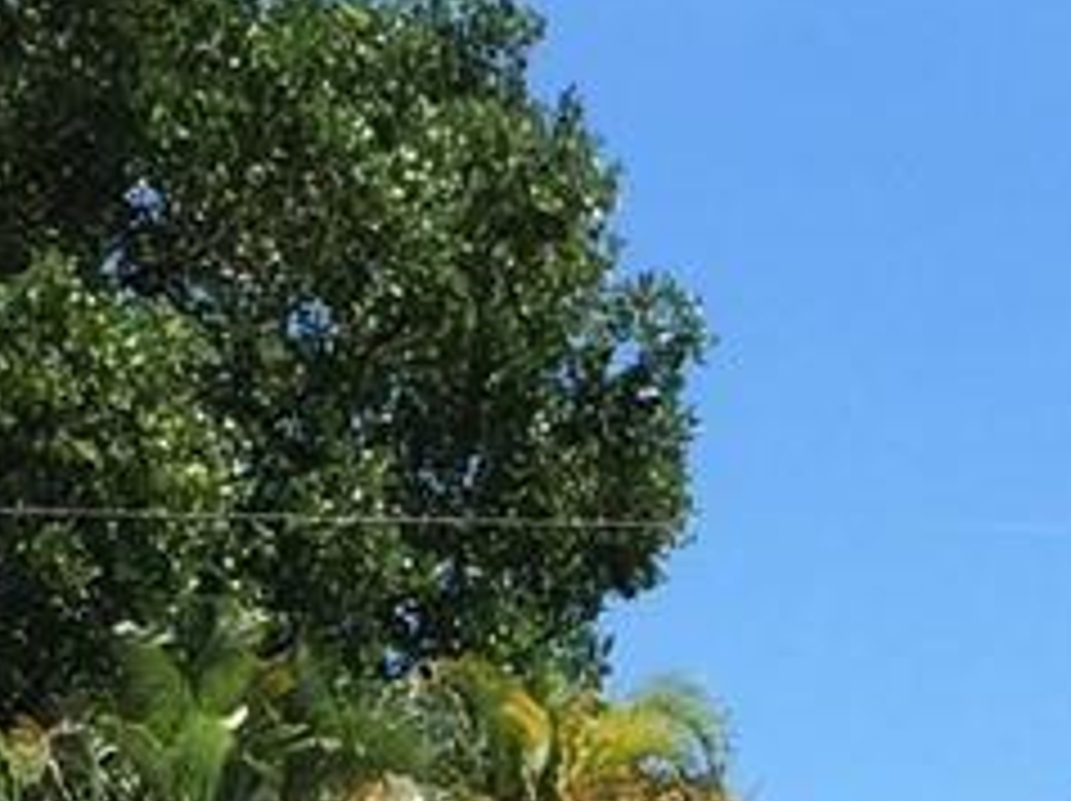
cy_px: 1593
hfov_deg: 10.1
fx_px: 6027
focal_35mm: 195
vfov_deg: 7.3
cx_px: 886
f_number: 2.2
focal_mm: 4.15
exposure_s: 1/1364
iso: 32
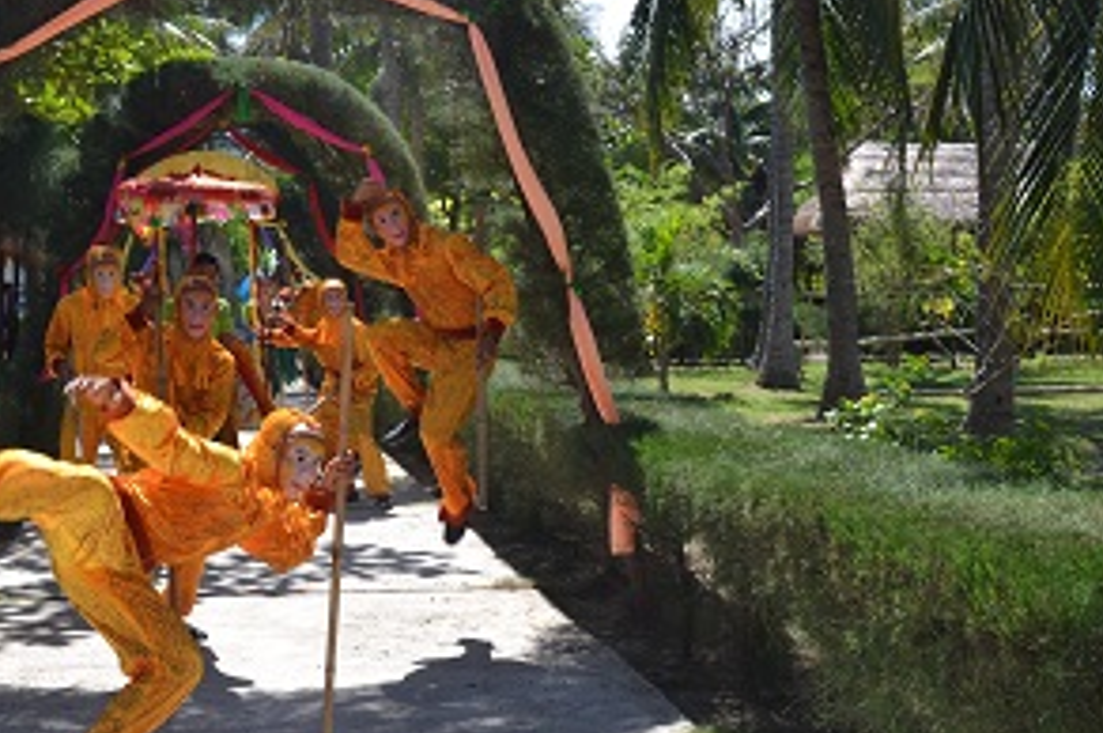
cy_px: 321
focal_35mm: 60
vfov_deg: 22.7
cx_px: 446
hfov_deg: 33.5
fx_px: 1827
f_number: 9
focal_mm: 29
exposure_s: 1/200
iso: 200
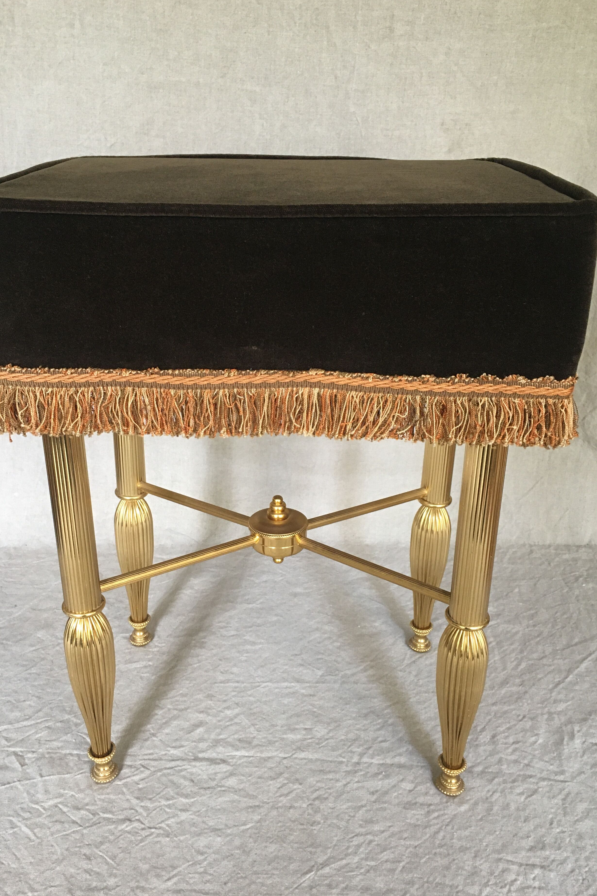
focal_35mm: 33
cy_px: 453
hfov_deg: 39.9
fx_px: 821
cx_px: 270
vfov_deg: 57.2
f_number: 2.2
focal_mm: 4.15
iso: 160
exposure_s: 1/33
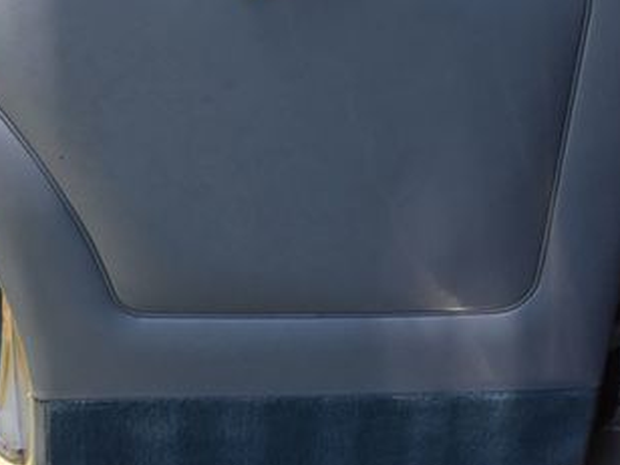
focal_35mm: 78
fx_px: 1397
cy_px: 91
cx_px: 264
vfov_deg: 18.7
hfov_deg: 25.0
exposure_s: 1/500
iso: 720
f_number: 8
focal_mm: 26
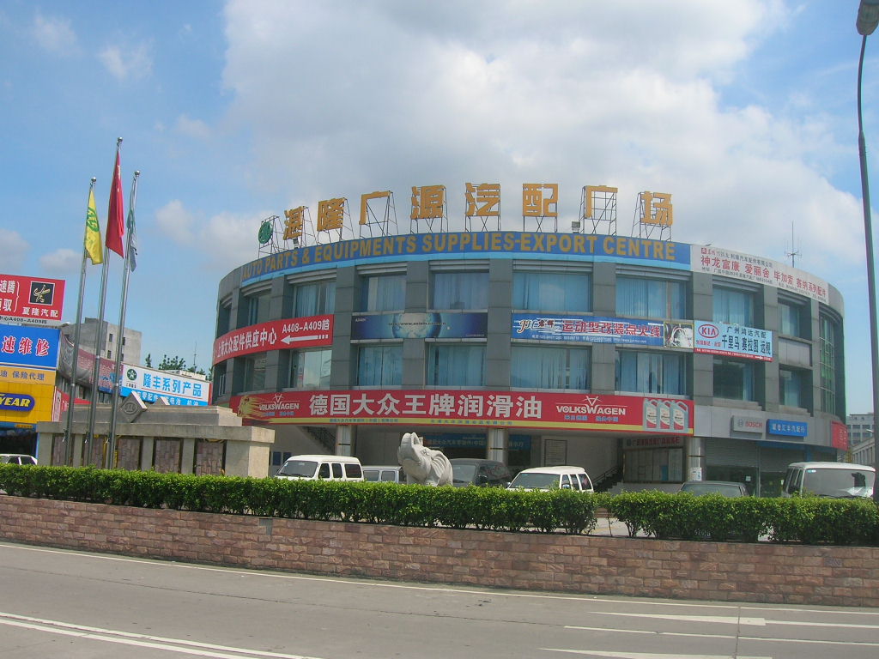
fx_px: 863
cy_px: 330
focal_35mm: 34
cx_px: 440
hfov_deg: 54.0
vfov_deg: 41.8
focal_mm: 5.7
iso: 50
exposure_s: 1/282
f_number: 4.9
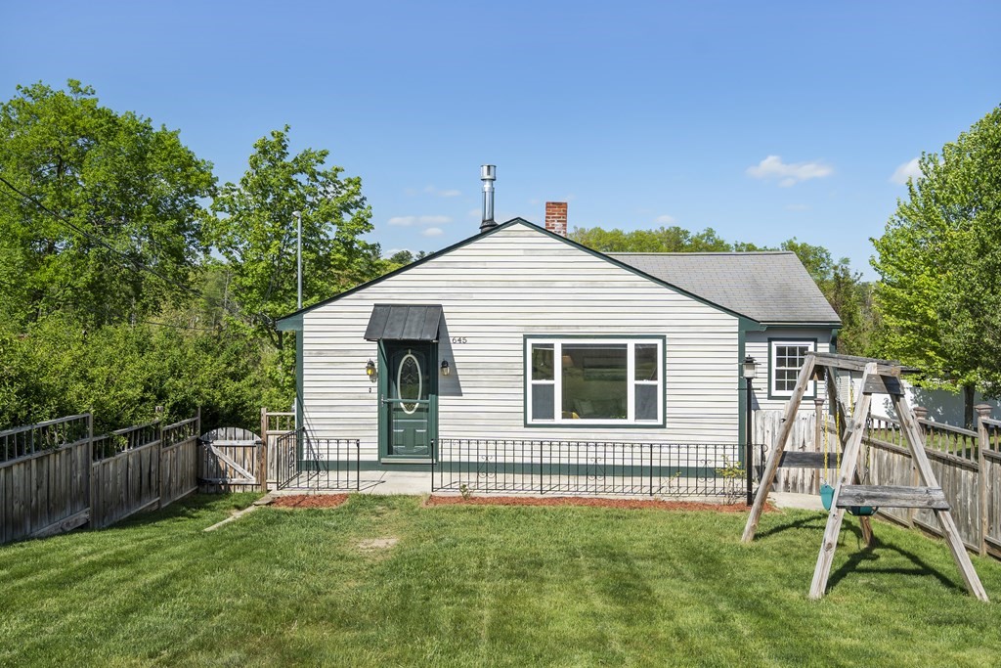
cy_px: 334
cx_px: 500
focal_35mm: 31
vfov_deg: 42.3
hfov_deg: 60.3
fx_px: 862
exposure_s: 1/320
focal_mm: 21
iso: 320
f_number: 8
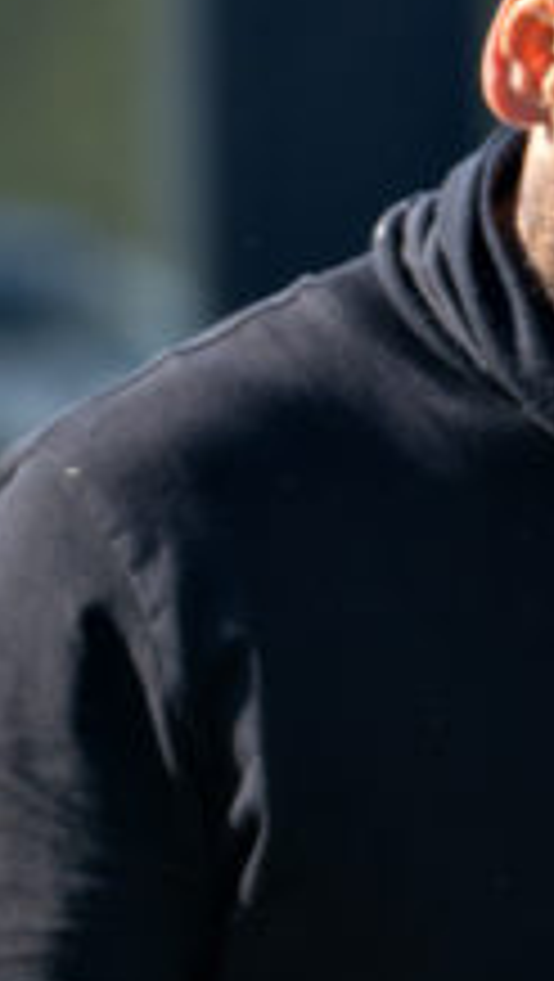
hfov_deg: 1.4
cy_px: 493
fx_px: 22277
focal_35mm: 855
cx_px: -1694
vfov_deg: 2.5
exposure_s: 1/640
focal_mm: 178
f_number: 4.5
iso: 400
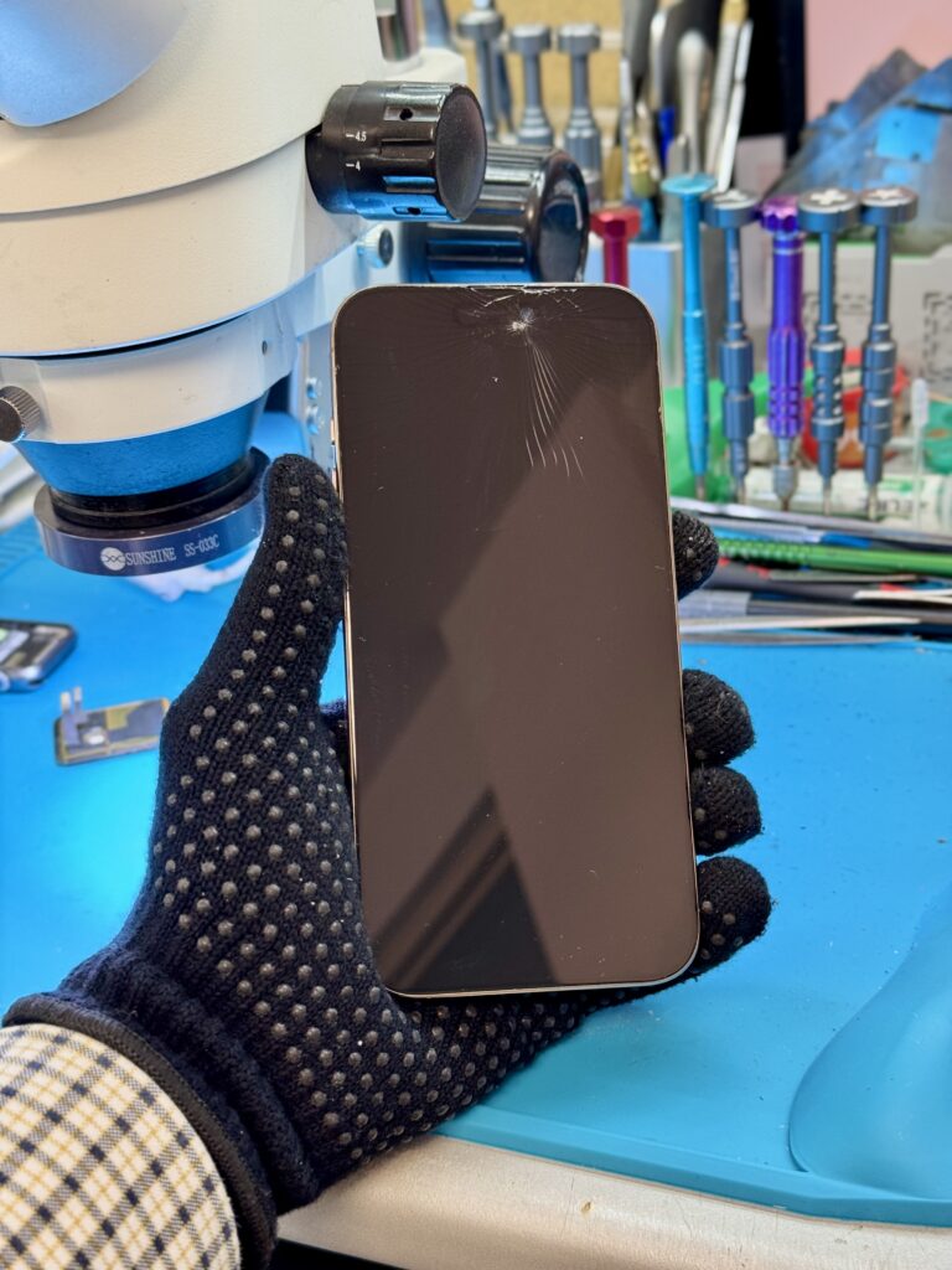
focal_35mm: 48
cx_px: 476
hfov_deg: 30.3
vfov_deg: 39.7
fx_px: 1760
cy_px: 635
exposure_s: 1/50
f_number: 1.78
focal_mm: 6.76
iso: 80
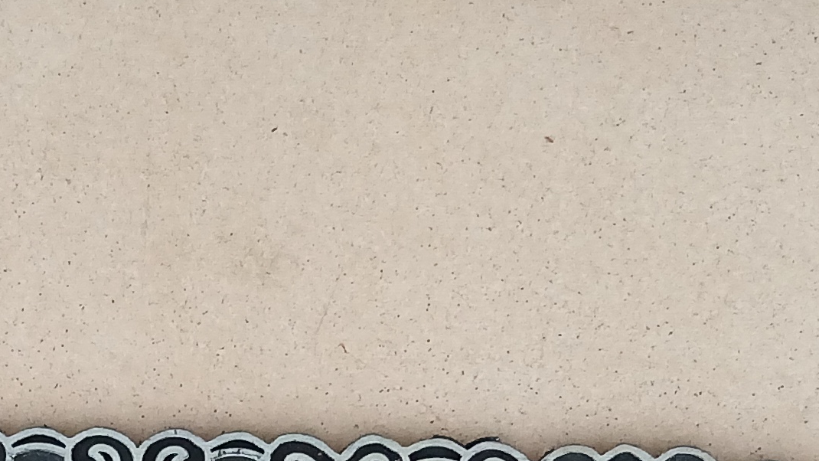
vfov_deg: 10.3
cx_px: 175
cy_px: 923
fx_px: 2346
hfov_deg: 19.6
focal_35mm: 108
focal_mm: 3.98
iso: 160
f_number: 1.8
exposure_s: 1/50
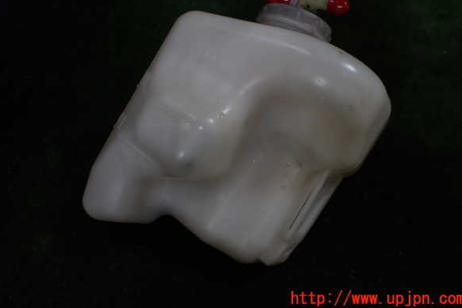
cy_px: 131
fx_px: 411
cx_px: 232
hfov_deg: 58.7
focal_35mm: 32
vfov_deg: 41.0
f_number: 2.3
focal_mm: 5.4
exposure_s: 1/125
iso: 125
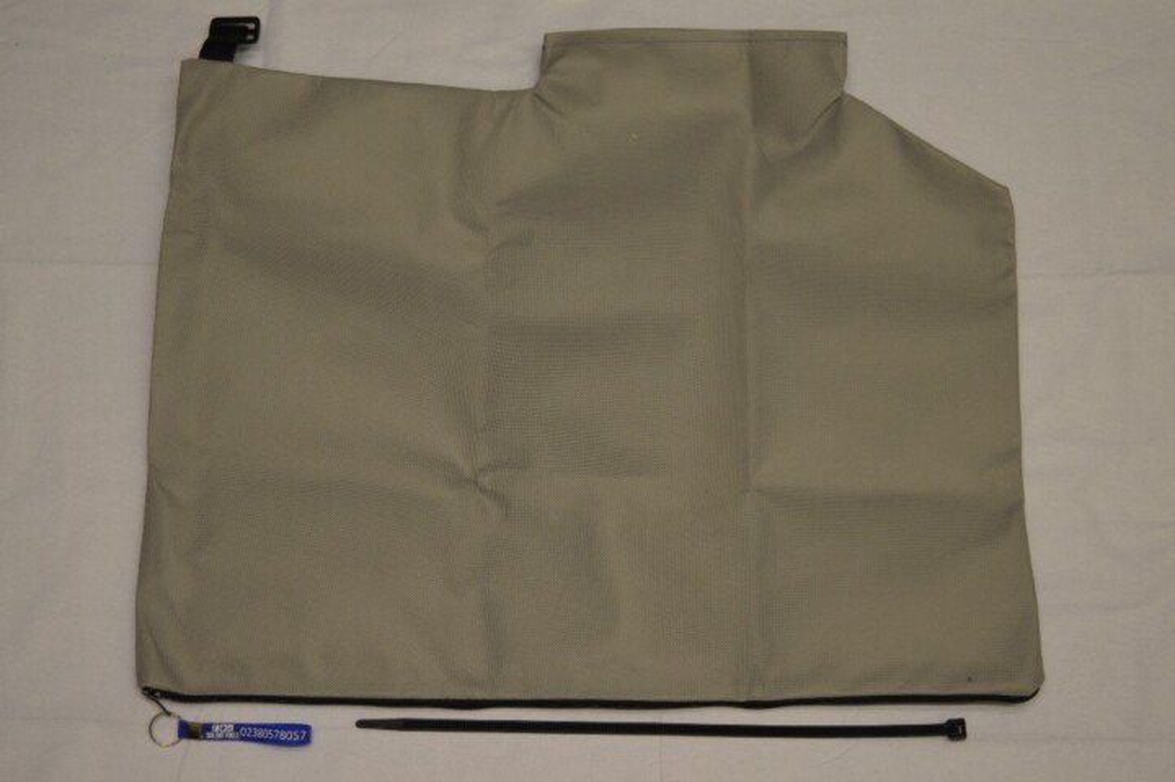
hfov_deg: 36.9
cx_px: 588
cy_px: 391
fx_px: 1761
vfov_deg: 25.0
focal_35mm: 54
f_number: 4.8
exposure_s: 1/40
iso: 400
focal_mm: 36
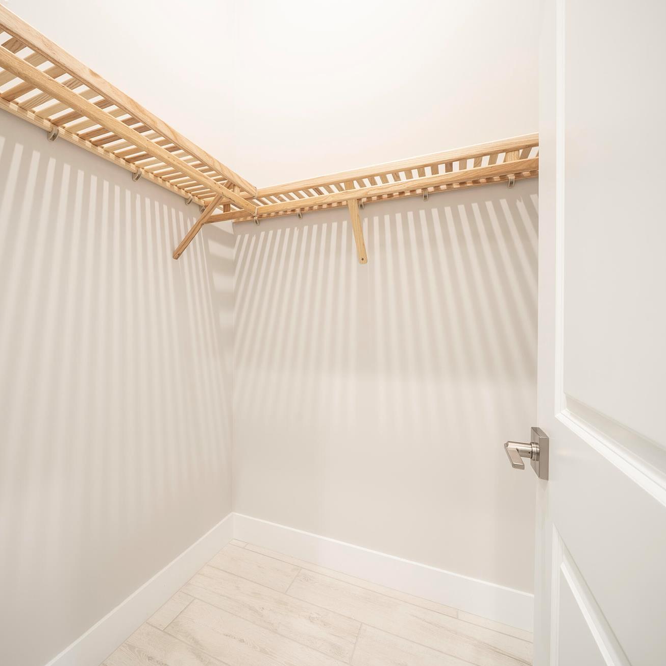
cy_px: 330
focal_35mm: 16
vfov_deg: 87.4
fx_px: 348
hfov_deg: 86.1
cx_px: 261
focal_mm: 12
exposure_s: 1.3
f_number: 9
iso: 100
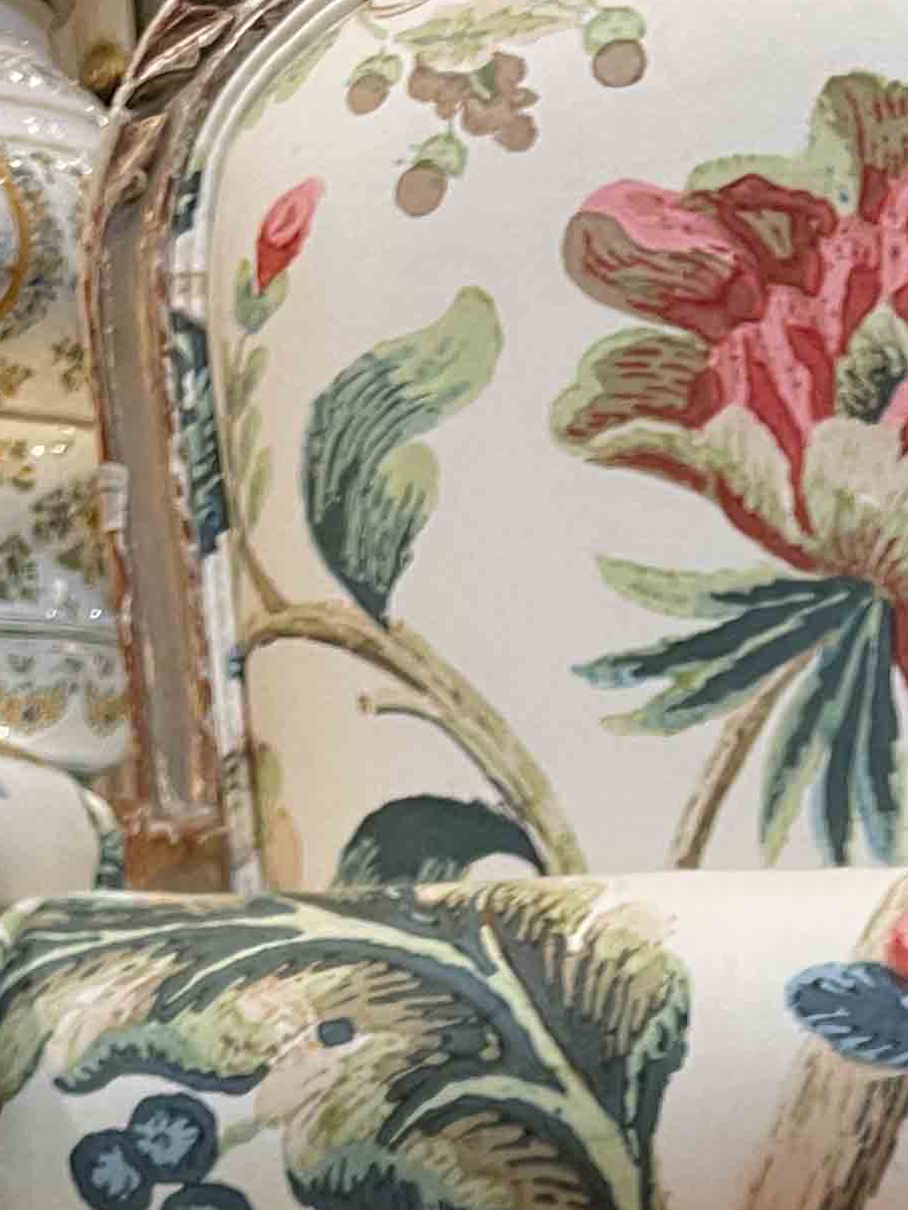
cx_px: 1041
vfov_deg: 18.9
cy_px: 1973
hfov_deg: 16.4
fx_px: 3042
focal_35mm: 87
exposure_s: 1/60
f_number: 1.6
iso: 100
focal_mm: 4.2
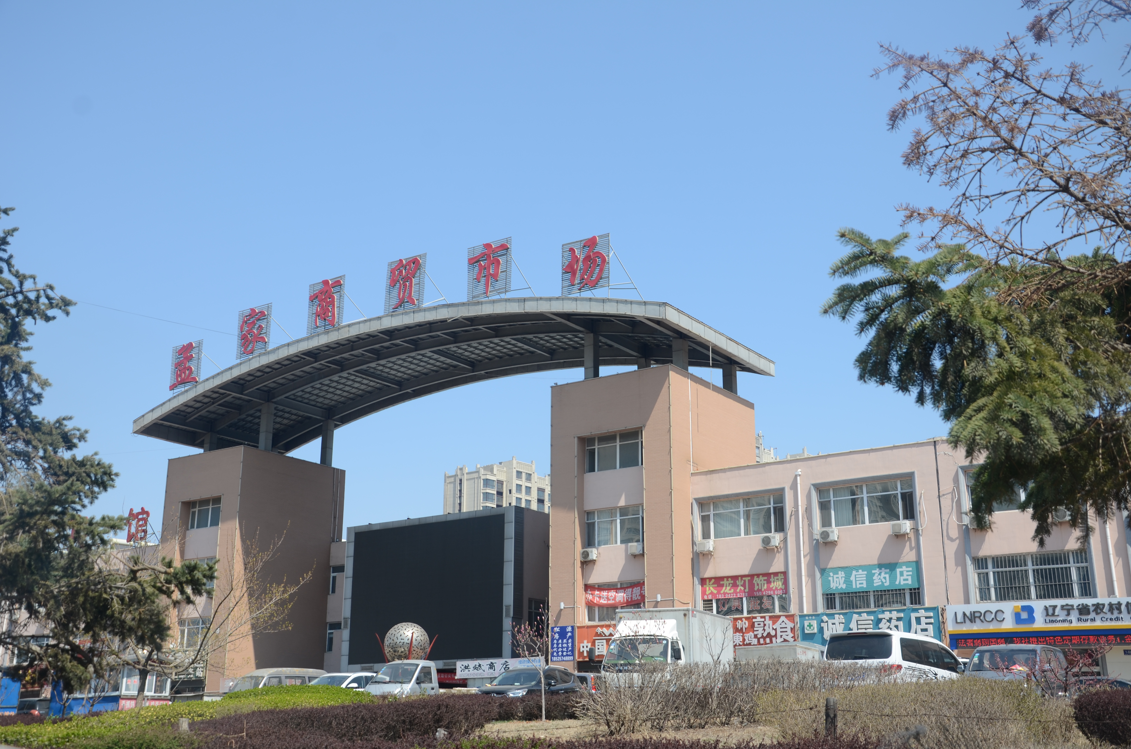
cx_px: 566
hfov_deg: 49.6
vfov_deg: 34.1
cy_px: 374
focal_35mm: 39
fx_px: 1223
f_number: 7.1
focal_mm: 26
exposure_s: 1/320
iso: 100
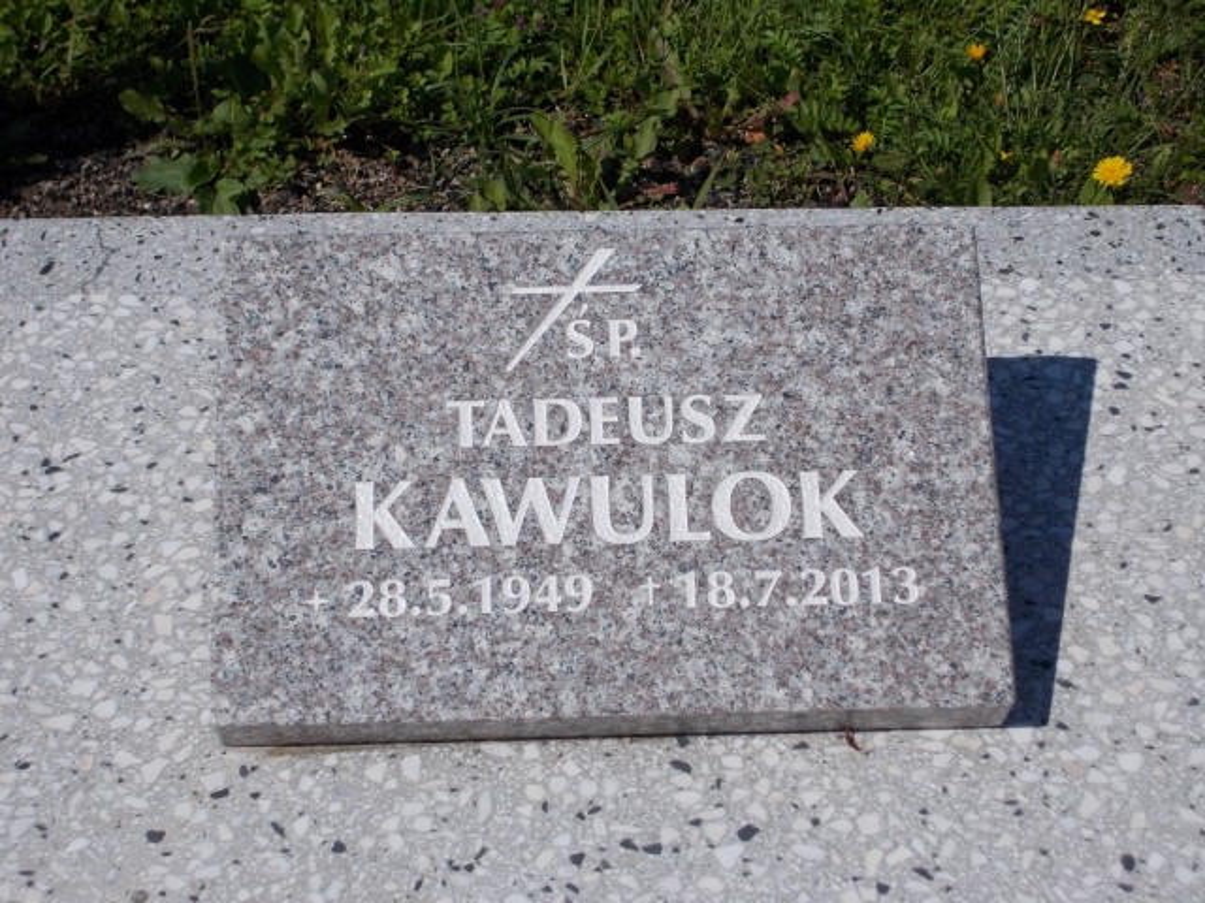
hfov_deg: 25.7
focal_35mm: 76
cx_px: 602
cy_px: 452
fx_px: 2646
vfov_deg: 19.4
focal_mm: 13.5
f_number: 14.5
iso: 80
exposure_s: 1/160
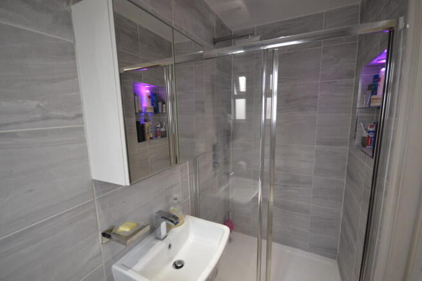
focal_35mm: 15
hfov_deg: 100.4
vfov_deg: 77.4
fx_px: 176
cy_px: 140
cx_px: 211
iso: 640
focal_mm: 10
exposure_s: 1/60
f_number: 4
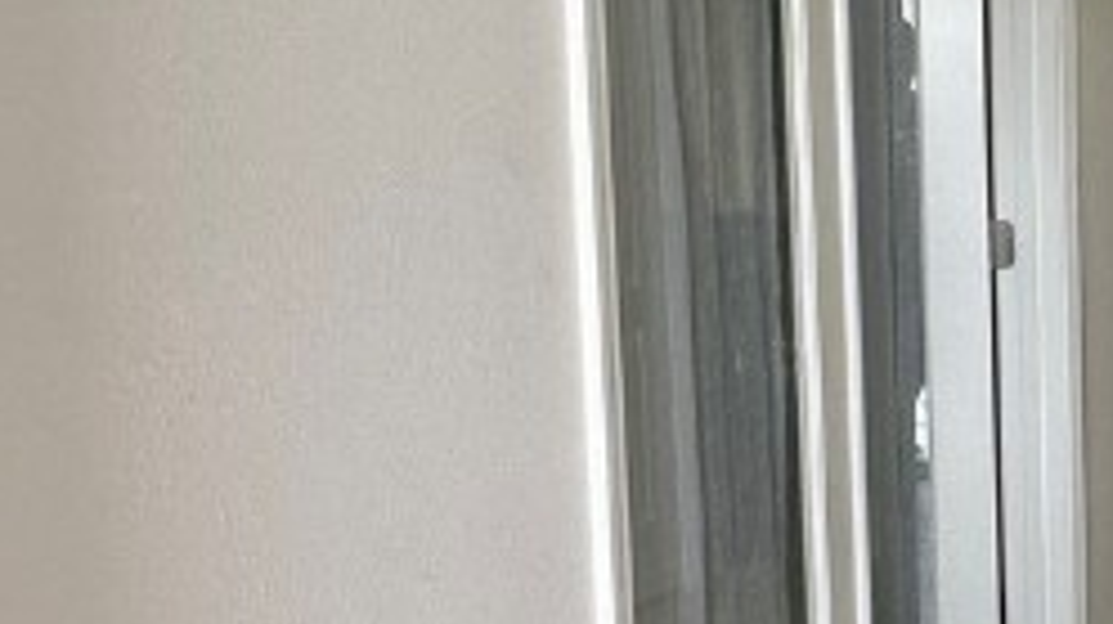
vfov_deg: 19.0
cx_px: 1459
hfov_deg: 27.6
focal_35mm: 63
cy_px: 377
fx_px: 1858
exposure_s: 1/99
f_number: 2.2
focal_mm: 2.22
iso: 100
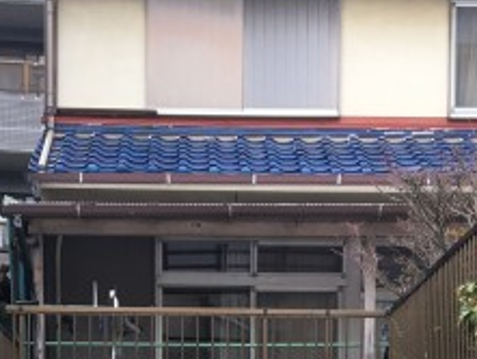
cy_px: 558
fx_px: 1448
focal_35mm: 105
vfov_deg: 13.2
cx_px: 237
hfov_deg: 18.7
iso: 25
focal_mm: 4.15
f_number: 2.2
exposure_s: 1/120
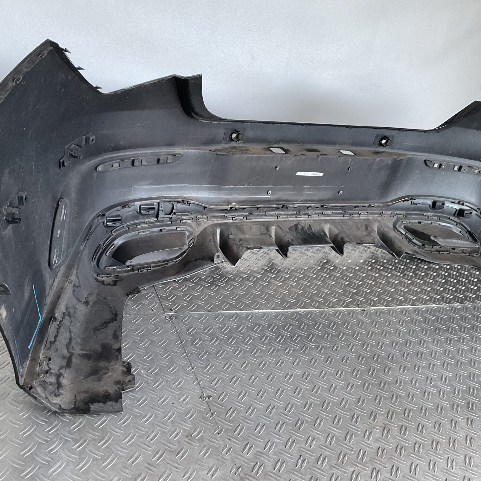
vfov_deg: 47.2
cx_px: 186
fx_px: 550
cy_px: 241
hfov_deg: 46.9
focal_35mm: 35
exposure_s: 1/50
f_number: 1.8
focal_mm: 3
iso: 64
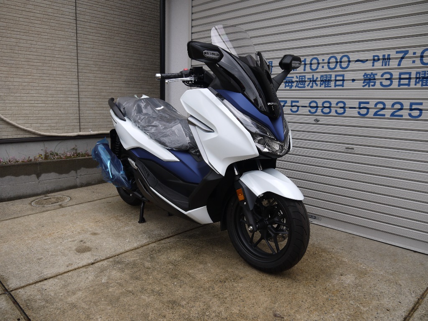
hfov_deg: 63.4
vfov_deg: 49.7
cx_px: 214
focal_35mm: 28
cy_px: 160
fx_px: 346
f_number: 4.5
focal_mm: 14
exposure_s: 1/160
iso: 160
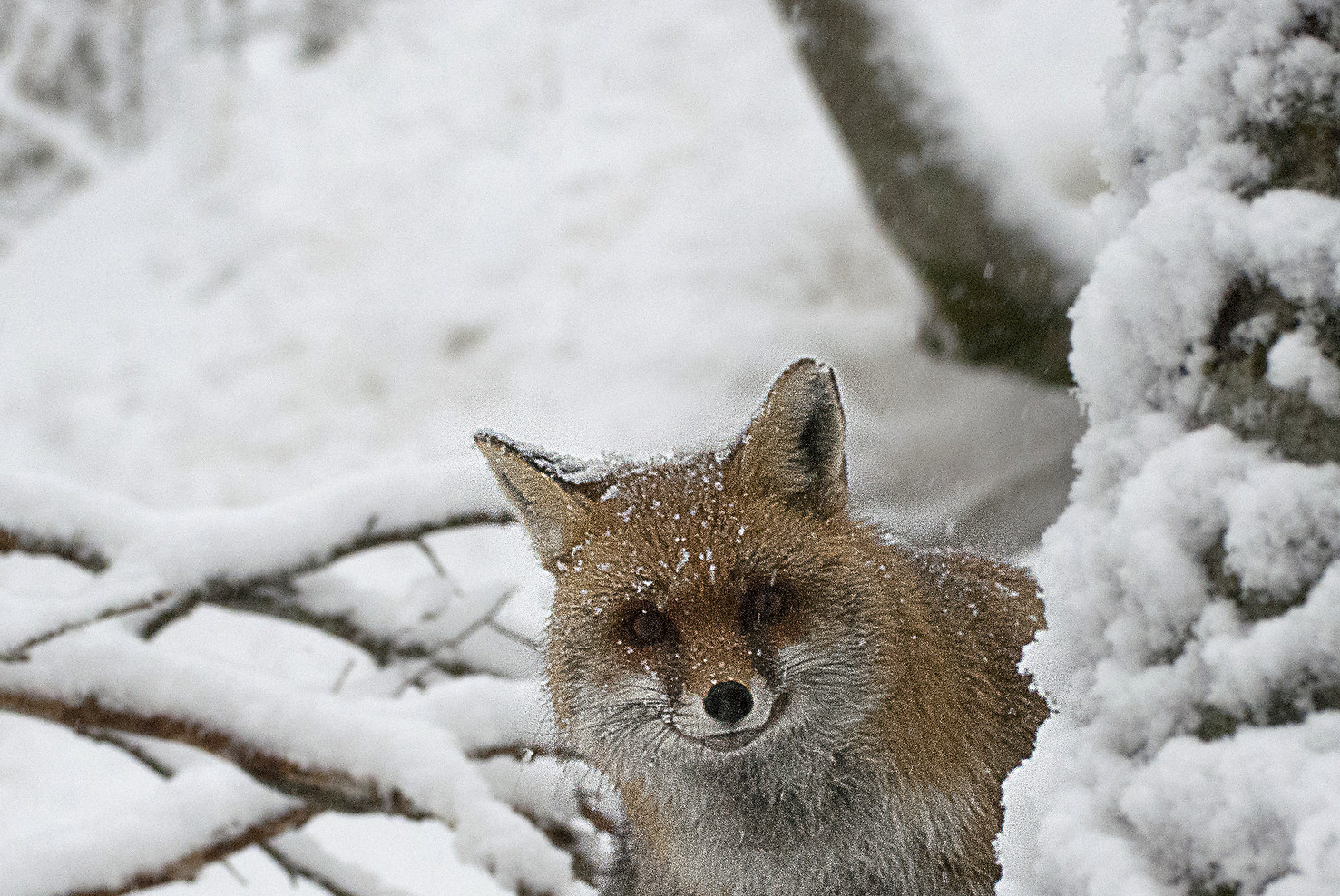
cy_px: 648
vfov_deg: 7.1
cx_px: 680
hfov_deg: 10.5
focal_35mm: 195
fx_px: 7265
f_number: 6.3
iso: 1600
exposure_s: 1/250
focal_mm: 80
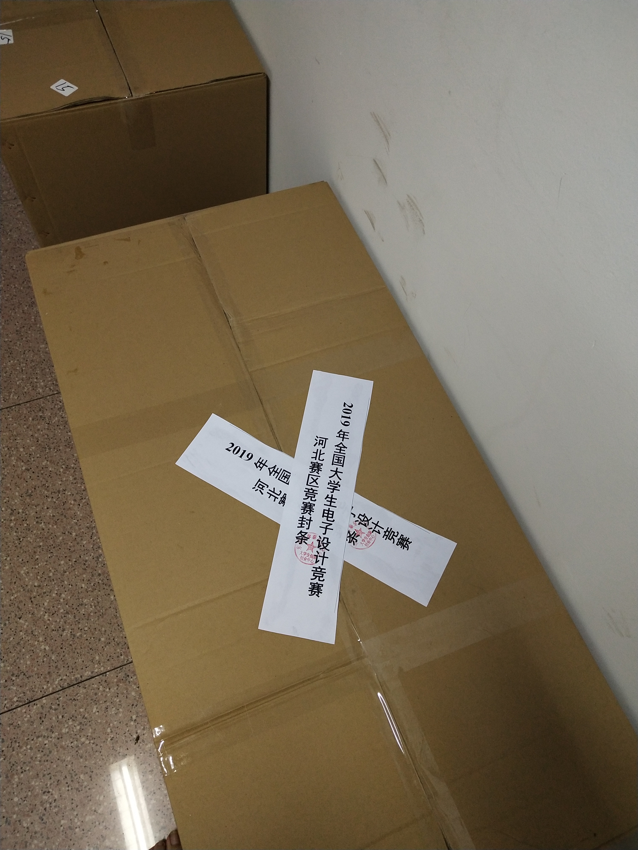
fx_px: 737
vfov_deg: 60.0
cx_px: 319
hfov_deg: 46.8
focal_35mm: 30
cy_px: 425
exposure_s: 1/50
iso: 349
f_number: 1.8
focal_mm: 3.95
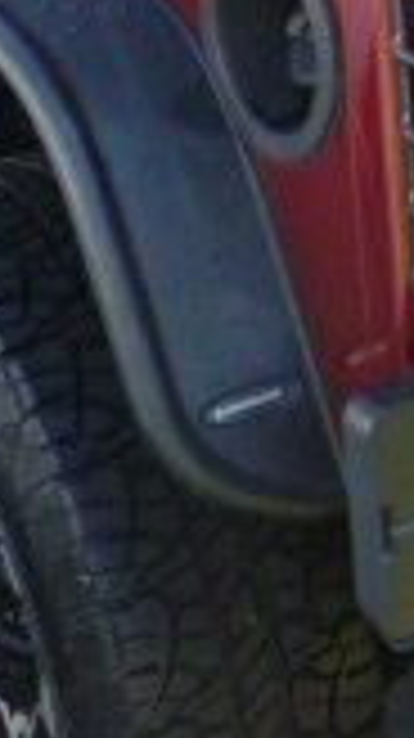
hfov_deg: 9.8
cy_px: -153
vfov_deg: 17.2
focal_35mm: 119
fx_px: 2327
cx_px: 688
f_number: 3.3
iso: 400
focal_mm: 5
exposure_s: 1/400
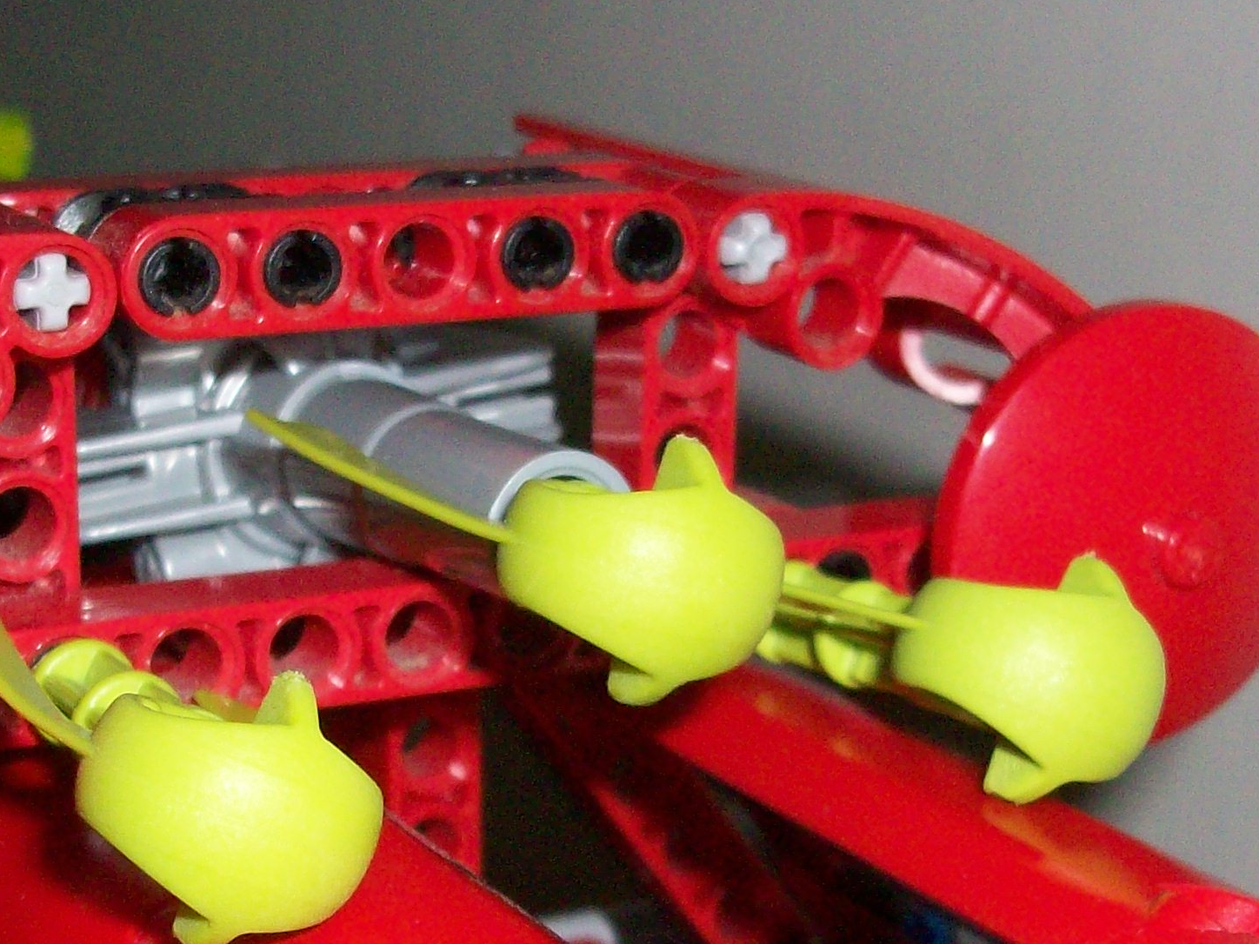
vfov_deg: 19.1
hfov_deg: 25.3
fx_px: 2801
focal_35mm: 77
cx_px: 544
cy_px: 562
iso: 160
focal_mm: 5.7
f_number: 2.8
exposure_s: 1/60
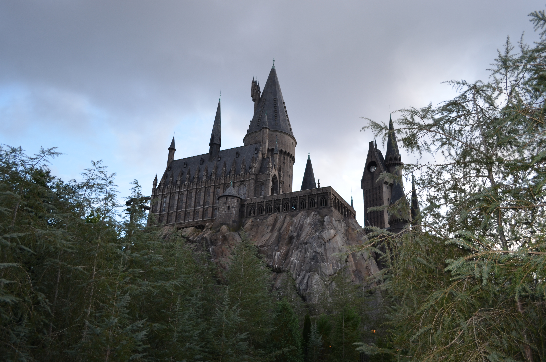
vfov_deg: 43.4
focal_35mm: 30
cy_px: 181
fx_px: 454
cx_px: 273
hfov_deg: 62.0
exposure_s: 1/125
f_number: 3.8
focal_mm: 20
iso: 220
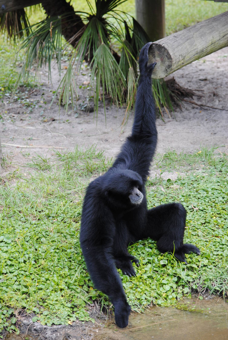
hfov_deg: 7.7
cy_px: 170
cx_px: 114
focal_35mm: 180
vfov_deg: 11.4
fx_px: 1705
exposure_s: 1/125
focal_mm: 120
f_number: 4.8
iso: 250
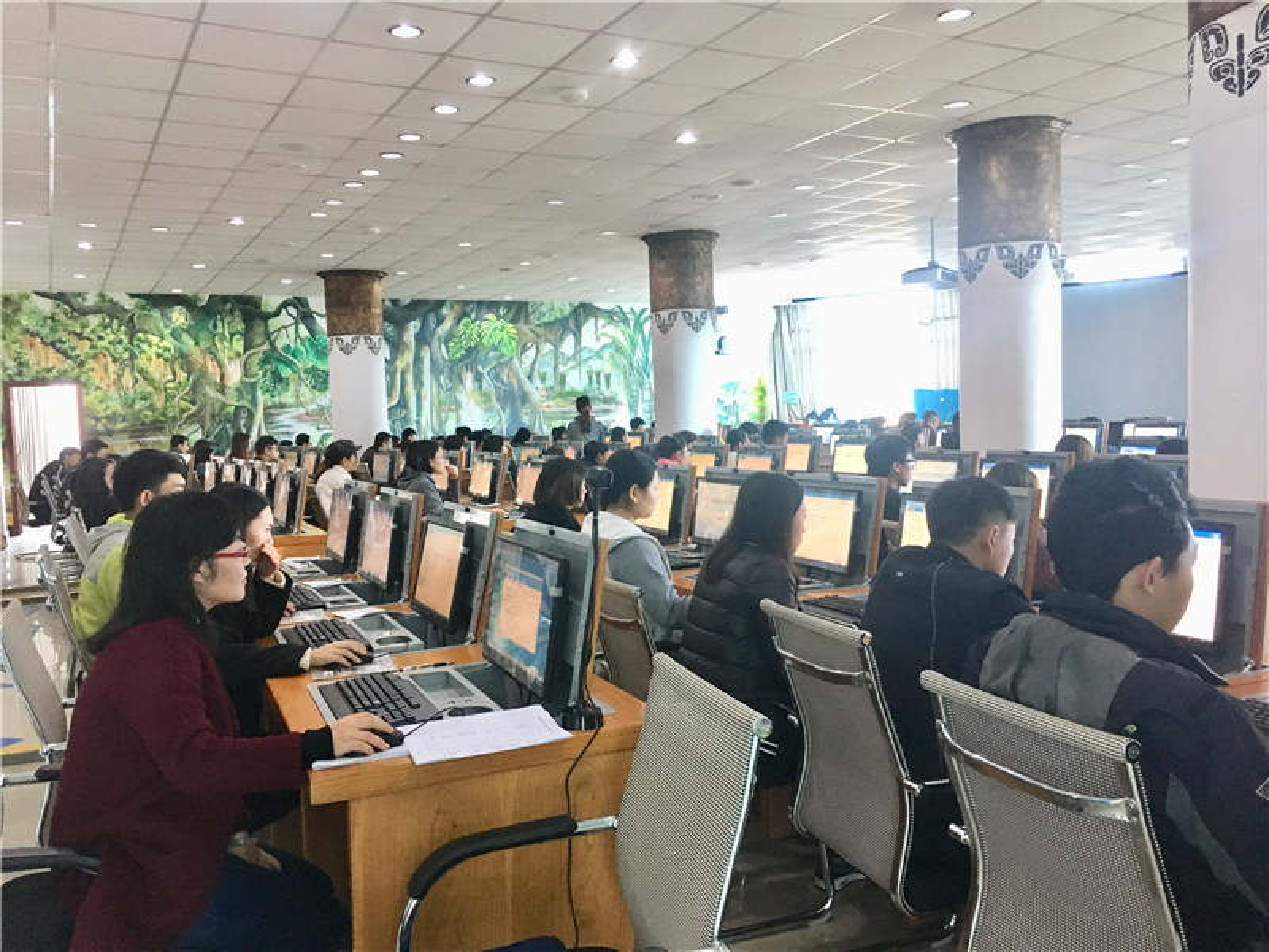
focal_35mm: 29
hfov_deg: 61.7
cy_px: 476
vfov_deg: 48.2
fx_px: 1063
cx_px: 634
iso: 200
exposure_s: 1/25
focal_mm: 4.15
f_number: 2.2
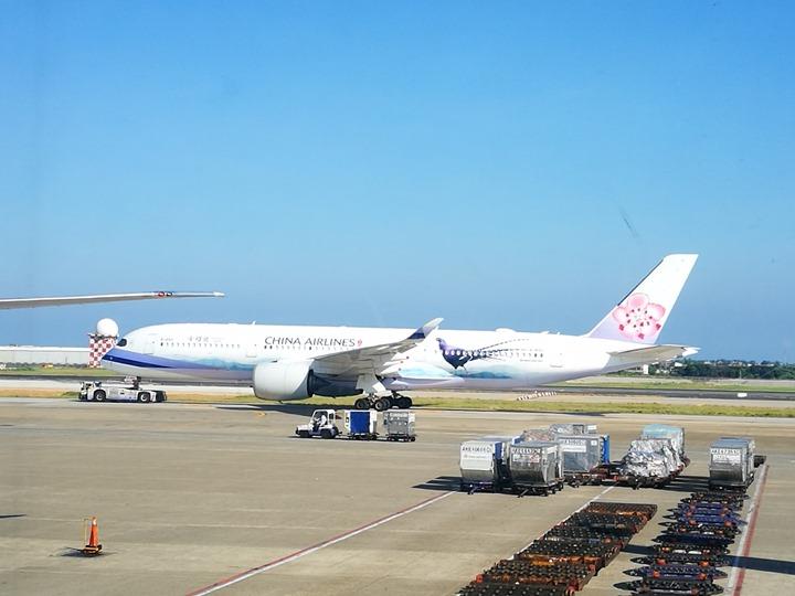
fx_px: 1791
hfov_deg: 25.0
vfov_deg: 18.9
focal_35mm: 78
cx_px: 398
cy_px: 298
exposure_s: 1/278
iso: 50
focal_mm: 4.5
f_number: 2.2
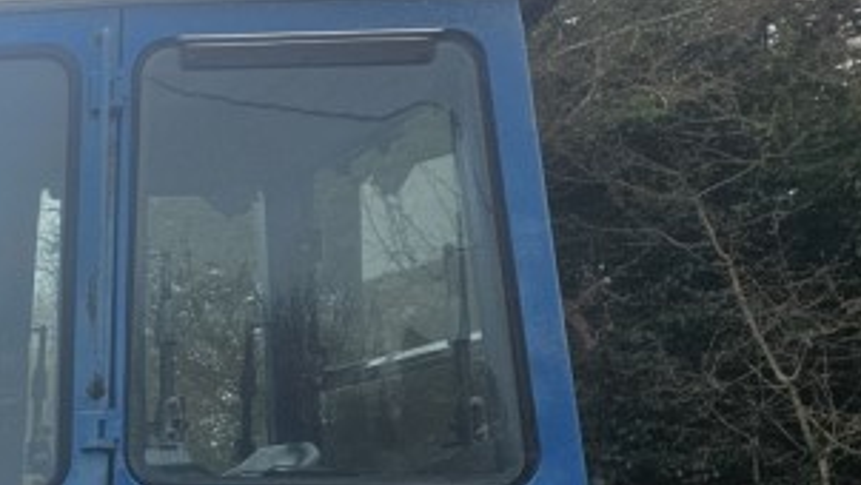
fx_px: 1941
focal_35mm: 85
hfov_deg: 20.0
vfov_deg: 13.6
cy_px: 670
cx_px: -576
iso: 32
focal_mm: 5.4
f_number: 1.8
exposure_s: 1/1453
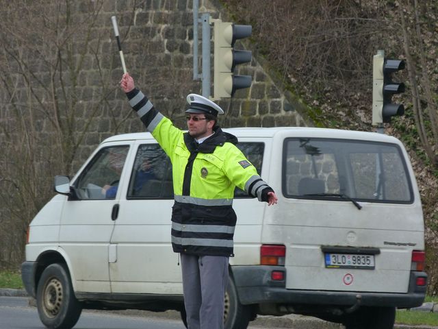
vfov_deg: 4.0
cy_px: 164
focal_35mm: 376
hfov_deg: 5.3
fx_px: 4758
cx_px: 219
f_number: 4.5
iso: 250
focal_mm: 67.7
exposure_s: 1/400
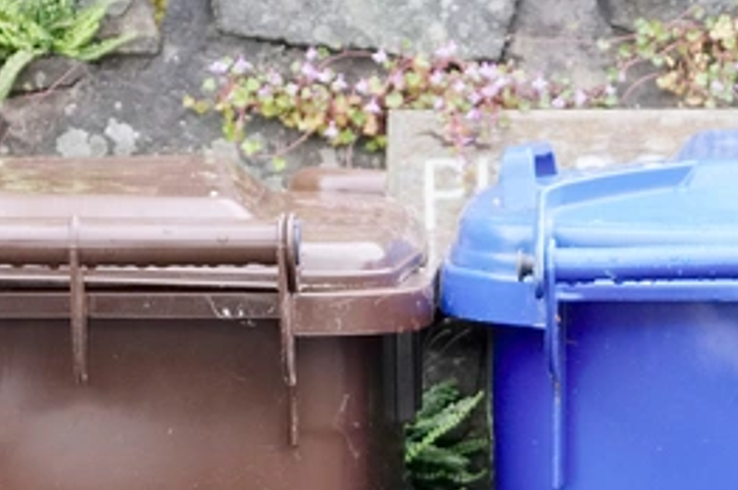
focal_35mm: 422
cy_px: 760
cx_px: 853
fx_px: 8640
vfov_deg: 3.2
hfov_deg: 4.9
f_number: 2.8
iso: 200
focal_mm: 61
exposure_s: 1/160
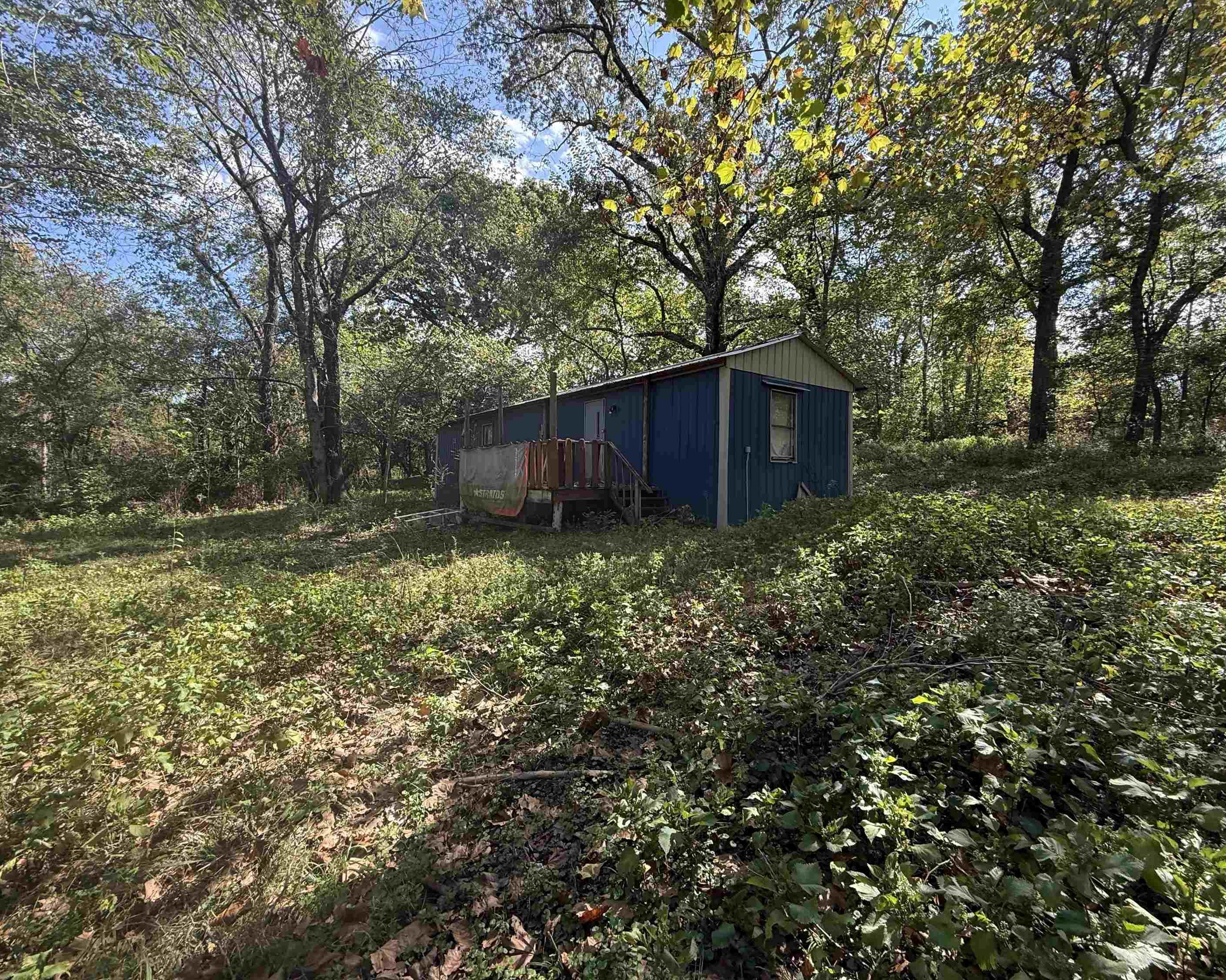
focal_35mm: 15
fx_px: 544
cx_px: 615
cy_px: 476
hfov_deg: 96.8
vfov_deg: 84.0
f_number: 2.2
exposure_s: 1/251
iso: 64
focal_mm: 2.22
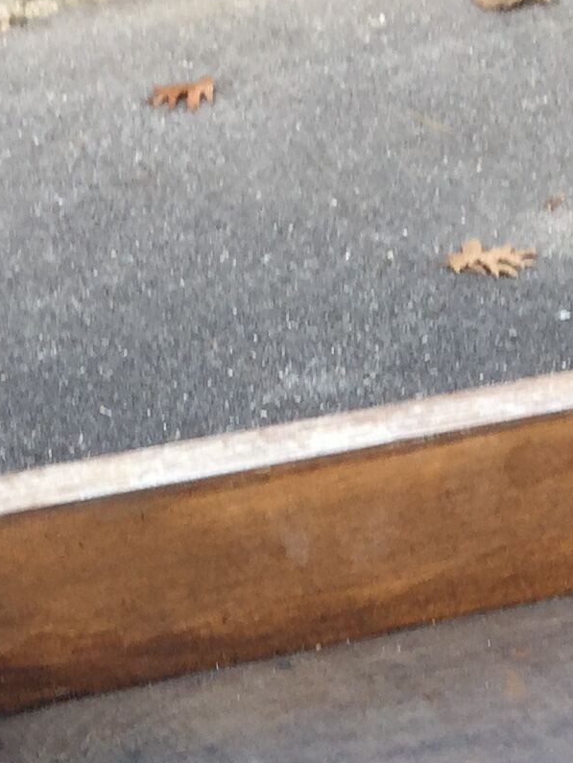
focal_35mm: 119
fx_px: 2624
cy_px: 1169
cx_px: 569
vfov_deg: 15.2
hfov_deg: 12.3
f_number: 2.2
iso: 32
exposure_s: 1/100
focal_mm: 4.15
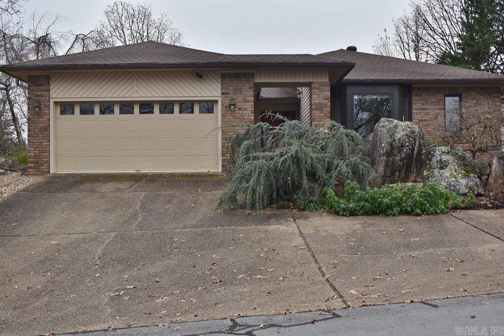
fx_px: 567
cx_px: 252
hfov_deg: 47.9
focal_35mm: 40
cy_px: 168
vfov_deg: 33.0
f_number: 5.6
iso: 100
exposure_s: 1/200
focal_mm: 27
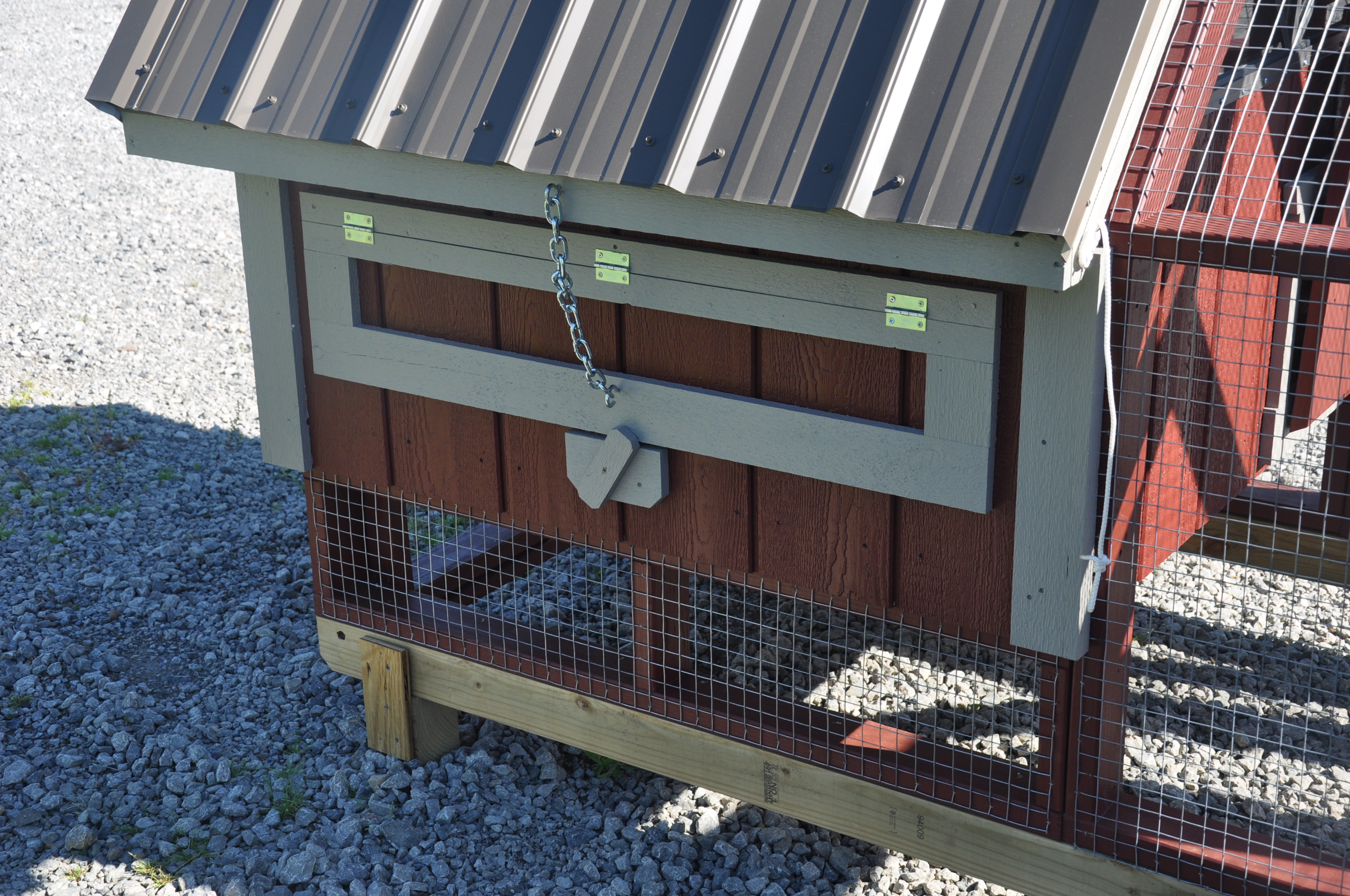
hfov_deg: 37.9
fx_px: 1966
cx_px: 675
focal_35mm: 52
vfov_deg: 25.7
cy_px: 448
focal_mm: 35
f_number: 8
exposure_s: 1/250
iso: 200
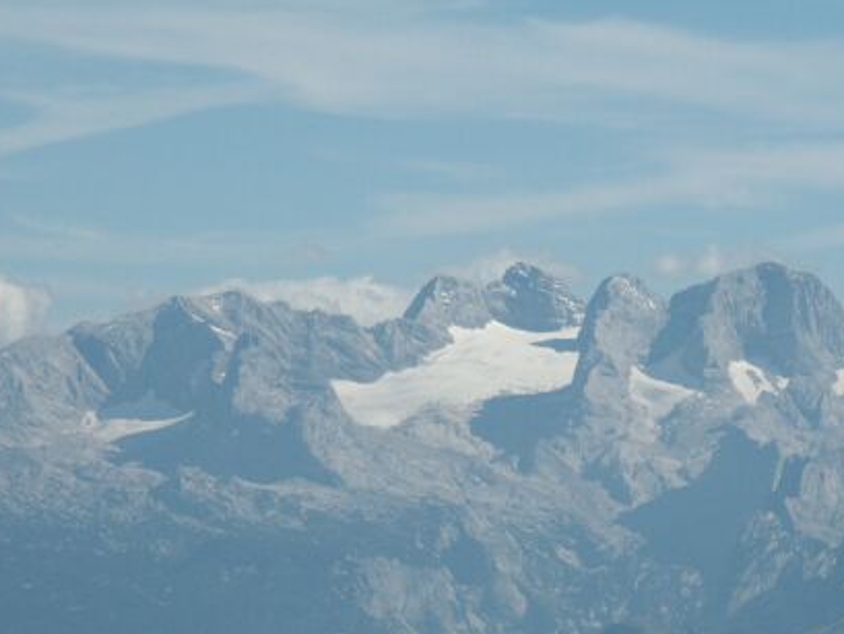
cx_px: 598
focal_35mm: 324
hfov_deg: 6.1
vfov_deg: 4.6
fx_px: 7902
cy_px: 380
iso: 100
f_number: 5.6
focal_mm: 50.48
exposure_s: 1/1000
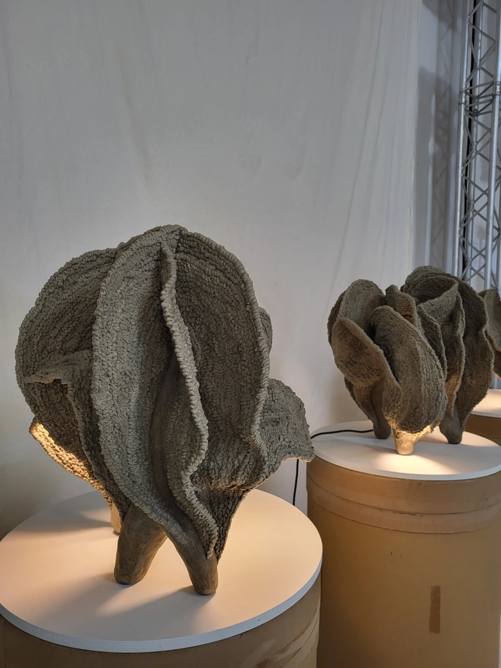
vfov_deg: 67.3
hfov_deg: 53.1
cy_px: 334
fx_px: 502
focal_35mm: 26
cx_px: 250
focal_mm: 5.4
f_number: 1.8
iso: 100
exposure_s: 1/100
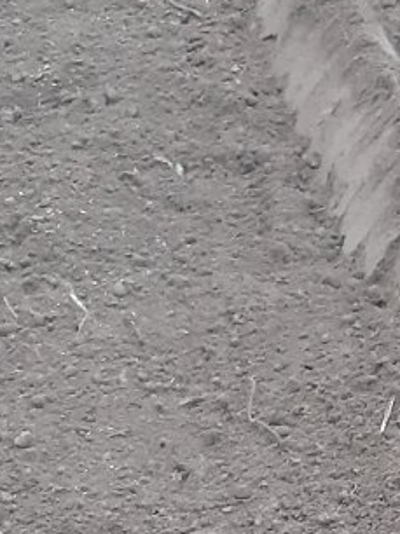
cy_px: 703
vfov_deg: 13.9
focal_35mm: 136
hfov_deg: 10.7
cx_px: 505
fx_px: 2098
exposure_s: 1/50
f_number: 1.7
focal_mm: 3.93
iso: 320
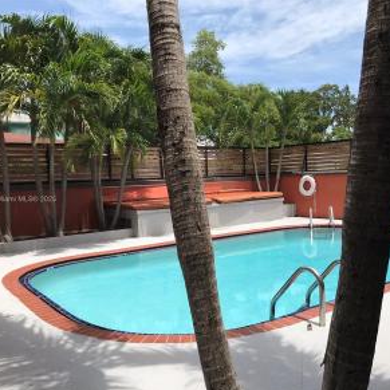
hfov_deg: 48.4
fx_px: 433
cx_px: 217
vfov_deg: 48.4
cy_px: 200
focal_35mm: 34
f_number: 1.8
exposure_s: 1/2519
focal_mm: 3.99
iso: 20
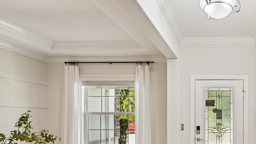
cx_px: 217
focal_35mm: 32
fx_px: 217
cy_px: 122
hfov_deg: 55.2
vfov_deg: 35.1
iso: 800
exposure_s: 1/200
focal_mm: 14
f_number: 8
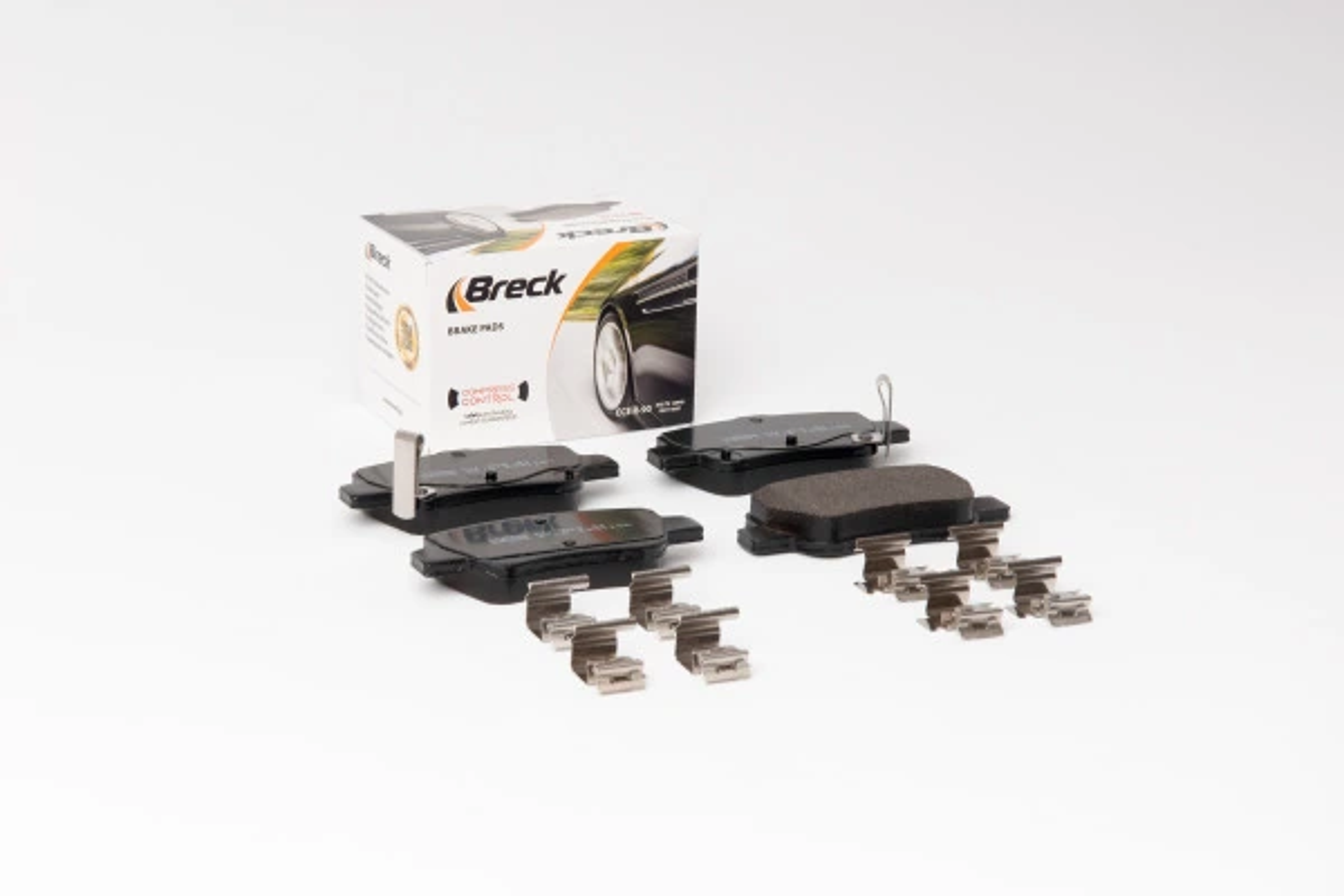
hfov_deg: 22.6
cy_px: 448
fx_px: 3360
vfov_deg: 15.2
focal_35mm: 90
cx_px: 672
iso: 100
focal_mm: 60
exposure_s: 1/200
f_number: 13
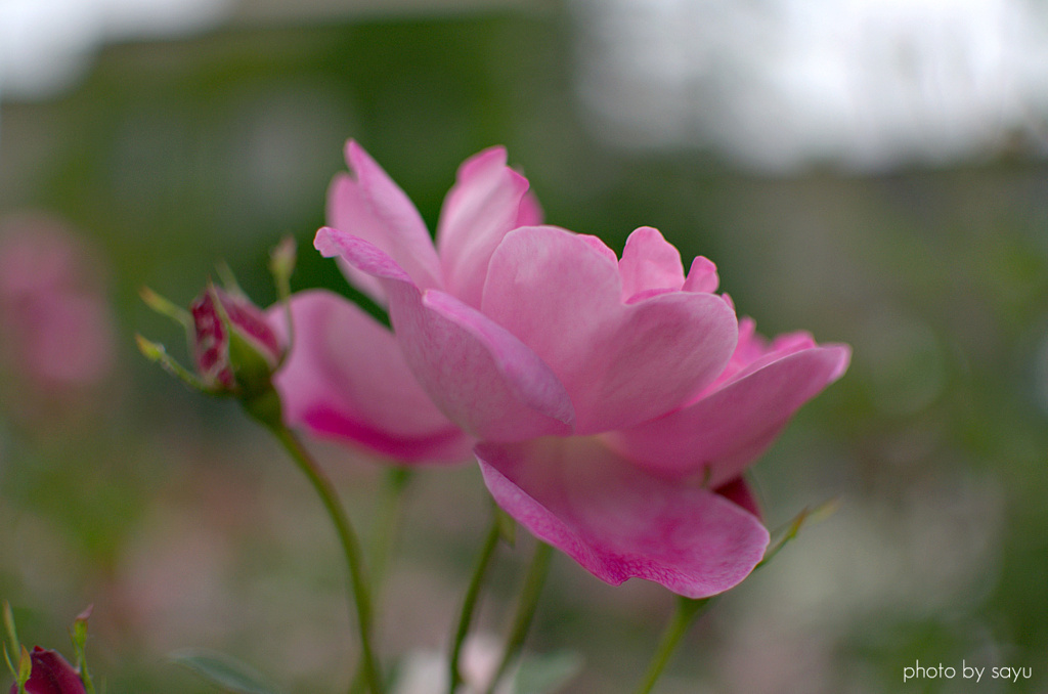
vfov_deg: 25.6
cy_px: 347
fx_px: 1525
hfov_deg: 37.9
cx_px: 524
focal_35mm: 52
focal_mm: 35
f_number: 1.8
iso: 100
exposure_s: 1/4000
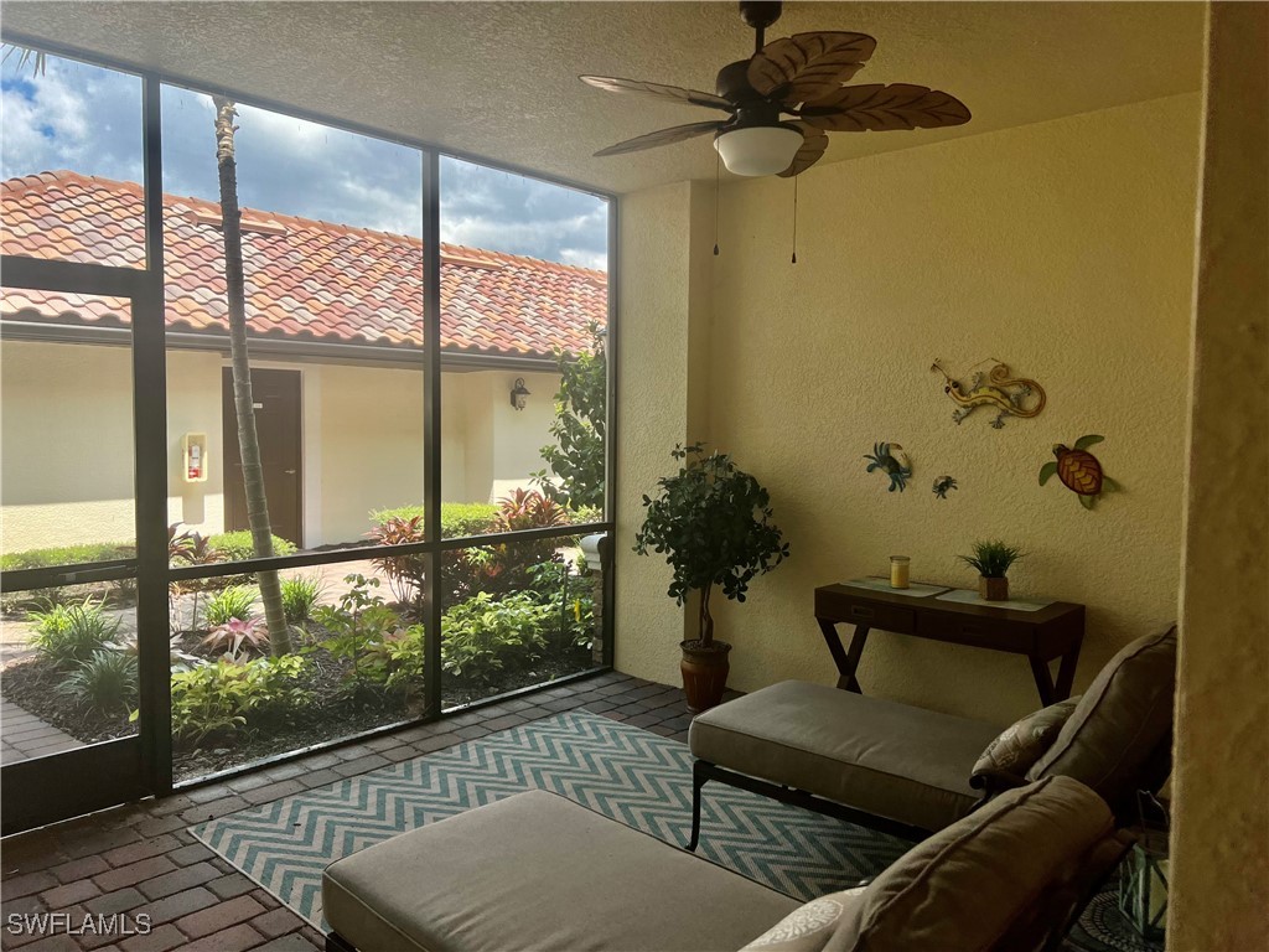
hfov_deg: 67.3
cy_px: 476
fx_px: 953
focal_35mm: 26
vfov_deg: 53.1
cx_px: 634
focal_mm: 5.7
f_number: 1.5
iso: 50
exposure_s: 1/1597
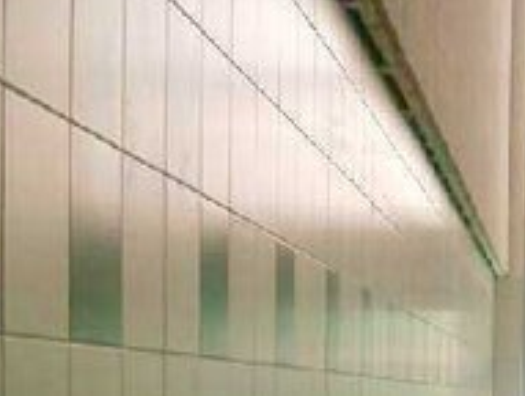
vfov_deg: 12.2
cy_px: 613
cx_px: 698
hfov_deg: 16.0
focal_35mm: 116
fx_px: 1763
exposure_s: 1/320
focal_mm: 7.6
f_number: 2.6
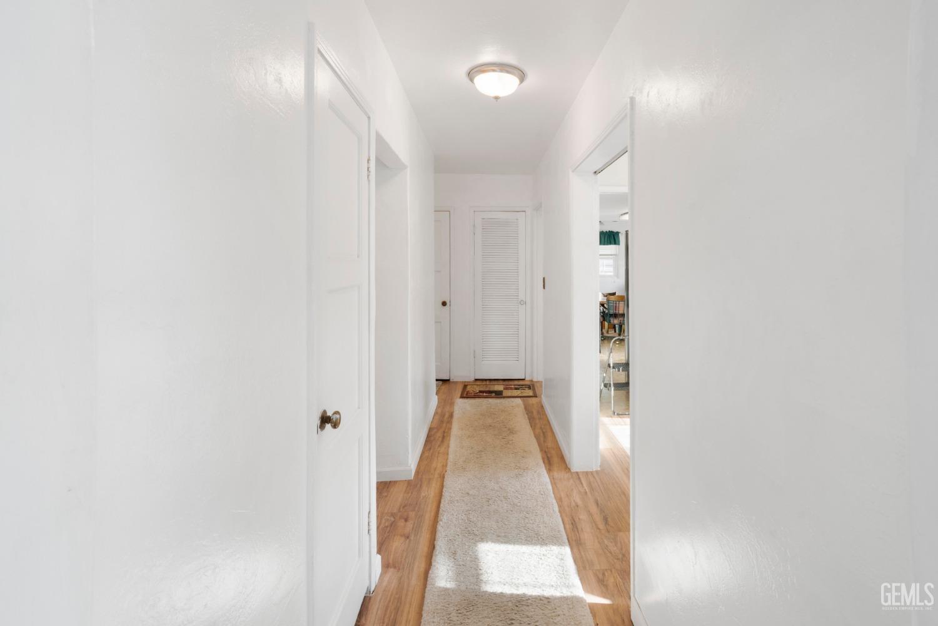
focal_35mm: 16
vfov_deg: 73.7
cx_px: 469
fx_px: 417
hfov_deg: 96.7
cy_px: 313
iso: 5000
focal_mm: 16
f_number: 10
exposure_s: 1/30
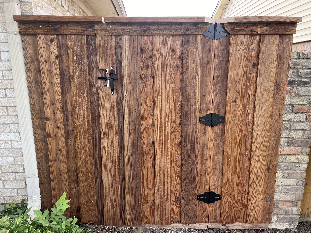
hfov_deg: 67.3
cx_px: 156
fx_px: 234
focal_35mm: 26
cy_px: 116
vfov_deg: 53.1
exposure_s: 1/424
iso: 50
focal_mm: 5.7
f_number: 1.5
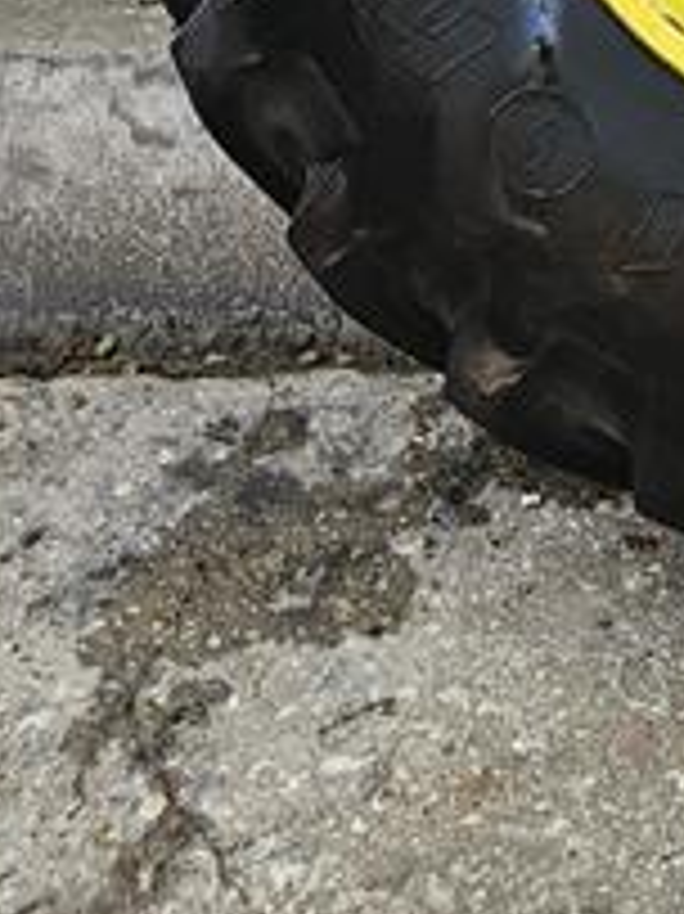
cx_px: 1030
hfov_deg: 15.6
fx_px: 2295
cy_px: -383
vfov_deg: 20.0
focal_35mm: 87
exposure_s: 1/180
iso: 125
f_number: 1.8
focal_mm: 5.4
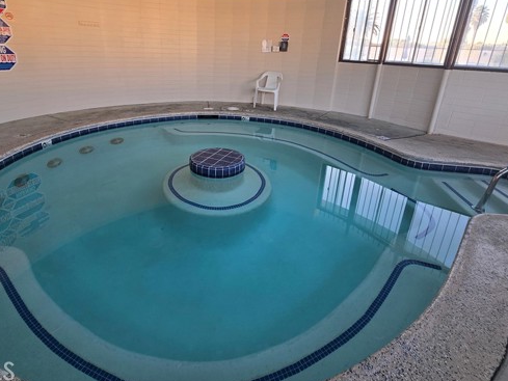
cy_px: 137
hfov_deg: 90.9
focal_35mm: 17
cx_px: 241
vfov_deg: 73.2
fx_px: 250
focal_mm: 2.2
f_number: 2.2
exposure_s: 1/120
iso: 80
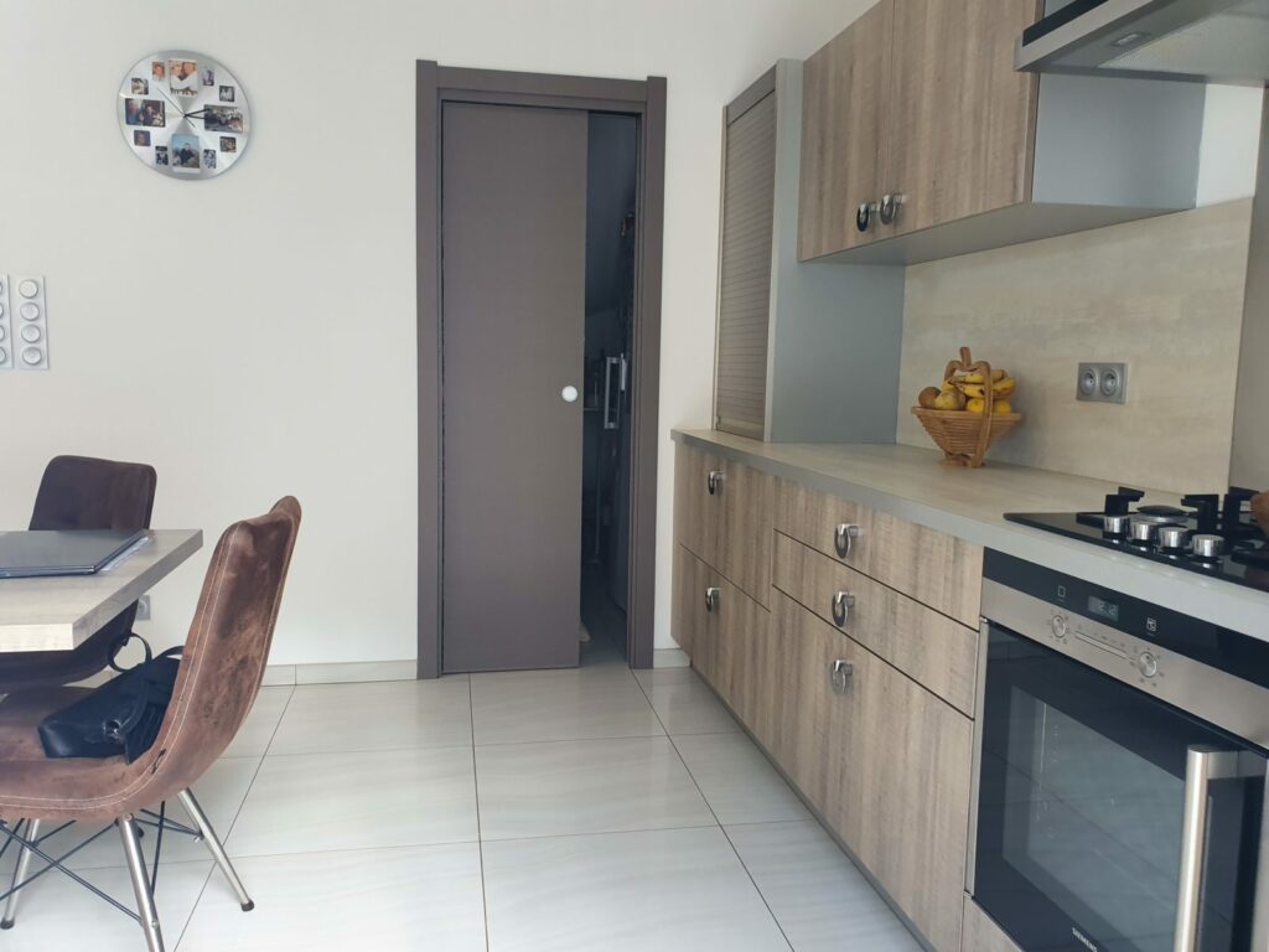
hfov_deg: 67.3
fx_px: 953
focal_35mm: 26
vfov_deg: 53.1
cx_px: 634
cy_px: 476
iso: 160
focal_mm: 4.32
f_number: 2.4
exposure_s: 1/50
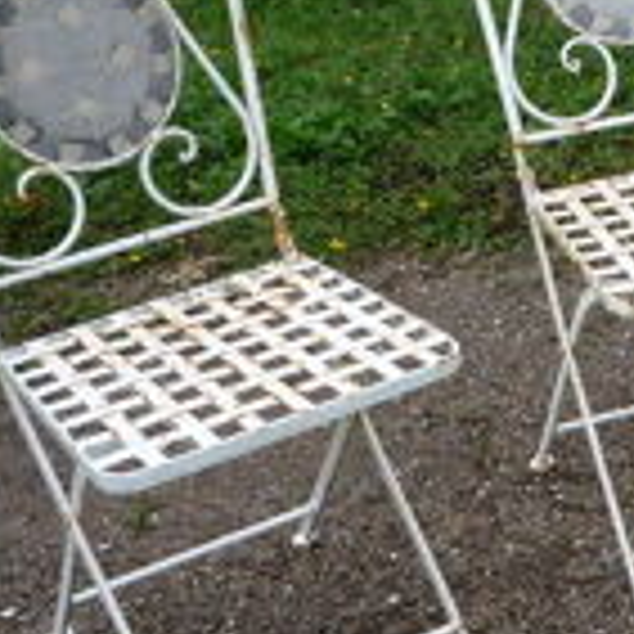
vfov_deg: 19.2
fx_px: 1865
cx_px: 850
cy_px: 423
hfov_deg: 17.9
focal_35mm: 90
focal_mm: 5.2
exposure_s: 1/320
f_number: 4
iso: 100
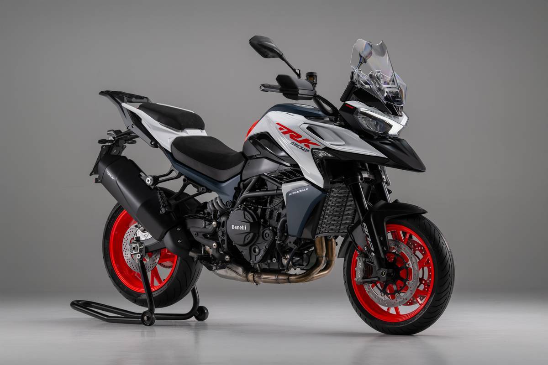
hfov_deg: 15.2
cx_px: 274
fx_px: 2055
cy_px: 182
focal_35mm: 135
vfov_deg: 10.2
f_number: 7.1
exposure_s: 1/6
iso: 64
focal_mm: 135
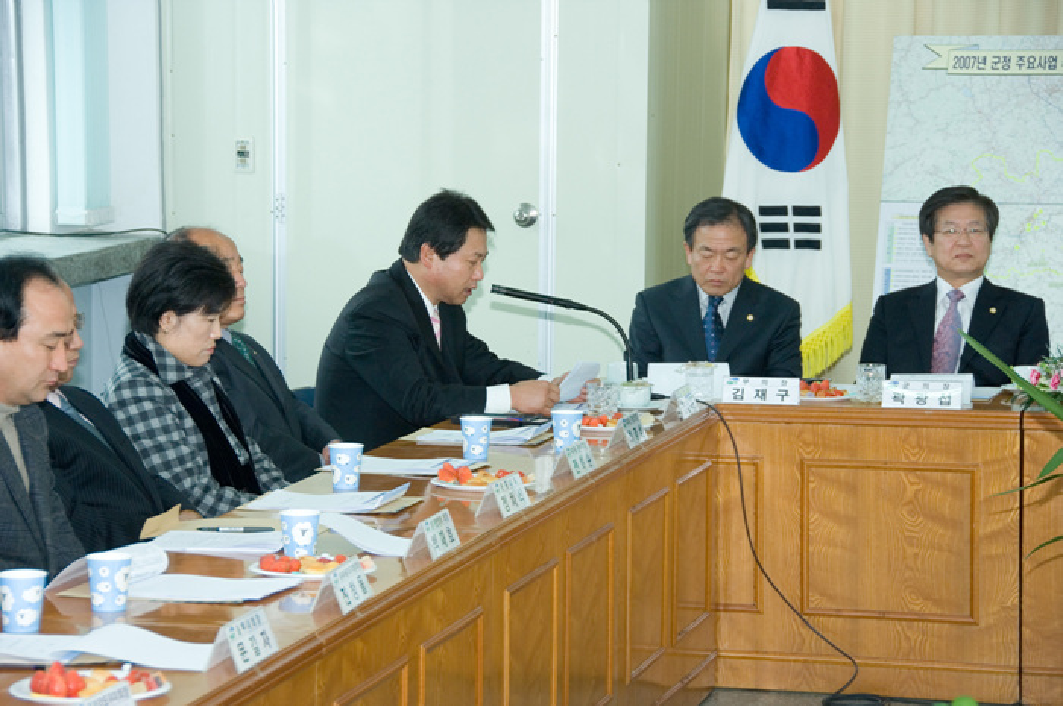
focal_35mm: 123
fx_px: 3628
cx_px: 532
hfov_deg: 16.7
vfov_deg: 11.1
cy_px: 353
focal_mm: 82
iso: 250
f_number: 5.6
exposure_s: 1/60
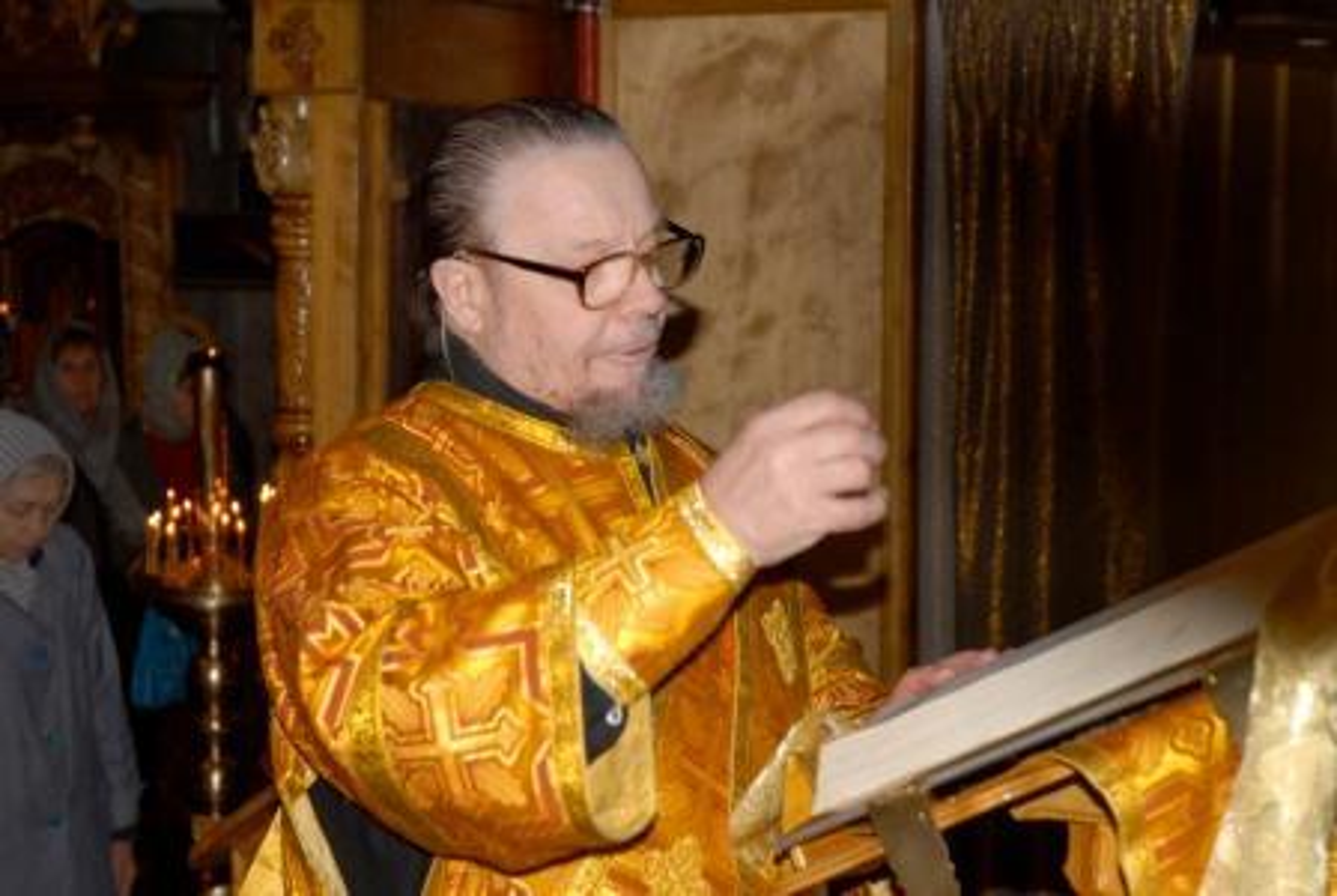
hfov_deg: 28.0
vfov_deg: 19.0
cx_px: 668
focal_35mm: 72
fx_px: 2677
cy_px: 448
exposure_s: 1/60
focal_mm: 48
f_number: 4.5
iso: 160
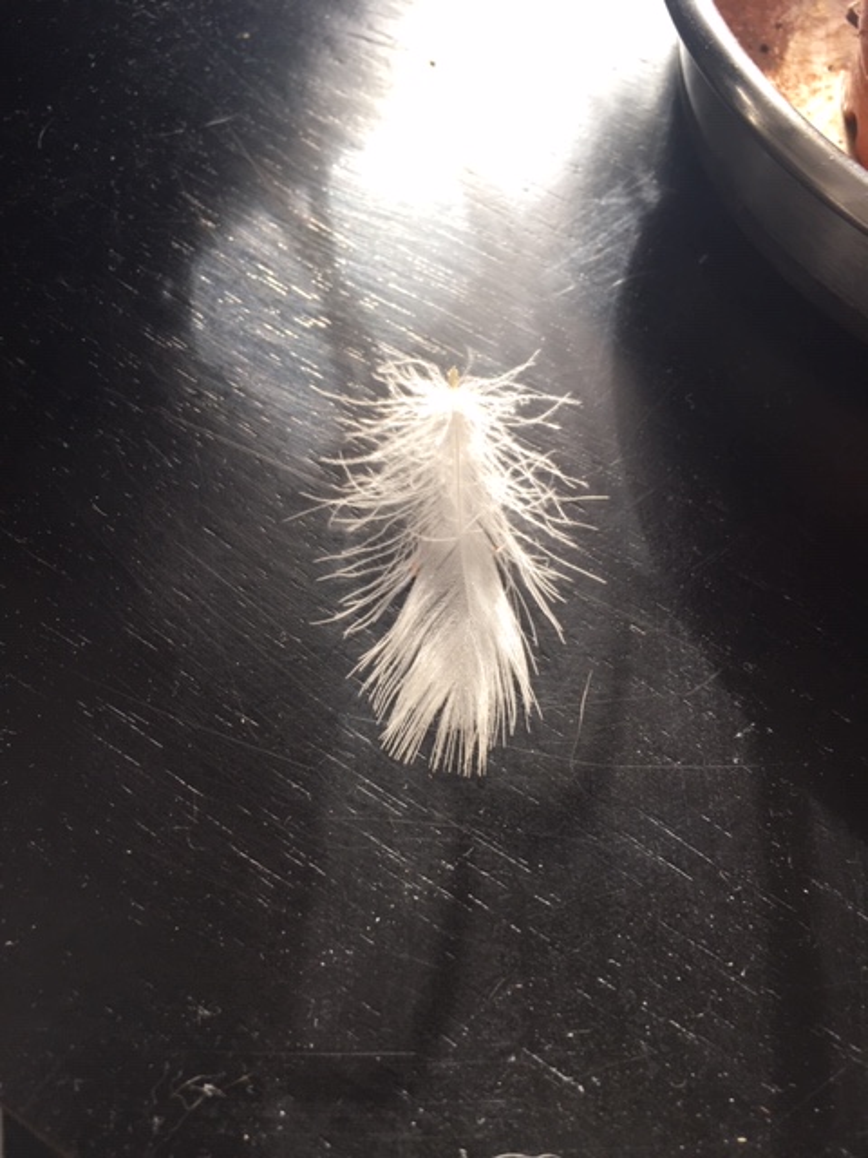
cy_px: 579
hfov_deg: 48.2
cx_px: 434
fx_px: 970
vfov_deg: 61.7
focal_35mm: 29
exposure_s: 1/120
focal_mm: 4.15
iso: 40
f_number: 2.2
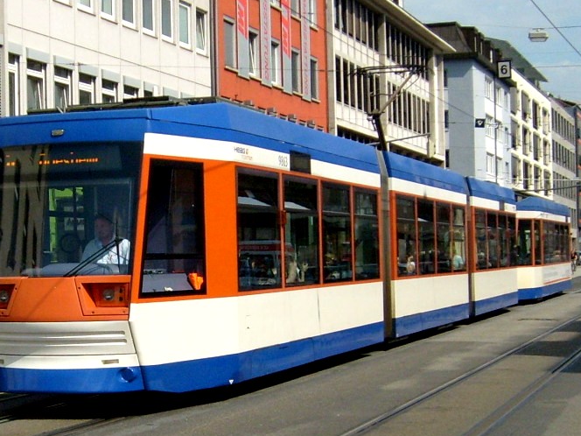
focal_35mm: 54
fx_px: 906
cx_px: 252
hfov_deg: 35.5
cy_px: 167
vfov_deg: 27.0
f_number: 7.1
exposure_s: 1/500
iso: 80
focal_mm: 5.8
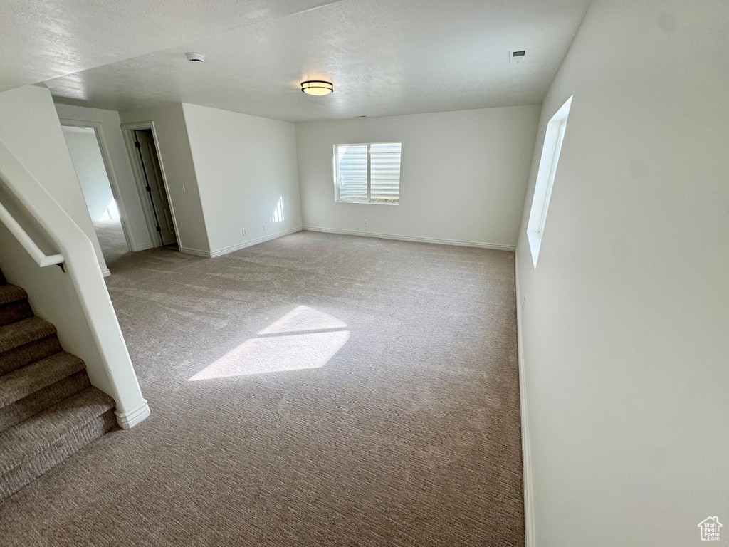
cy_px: 274
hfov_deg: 102.1
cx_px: 364
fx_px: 295
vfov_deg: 85.7
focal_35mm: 14
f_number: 2.2
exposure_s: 1/190
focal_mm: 2.22
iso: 40
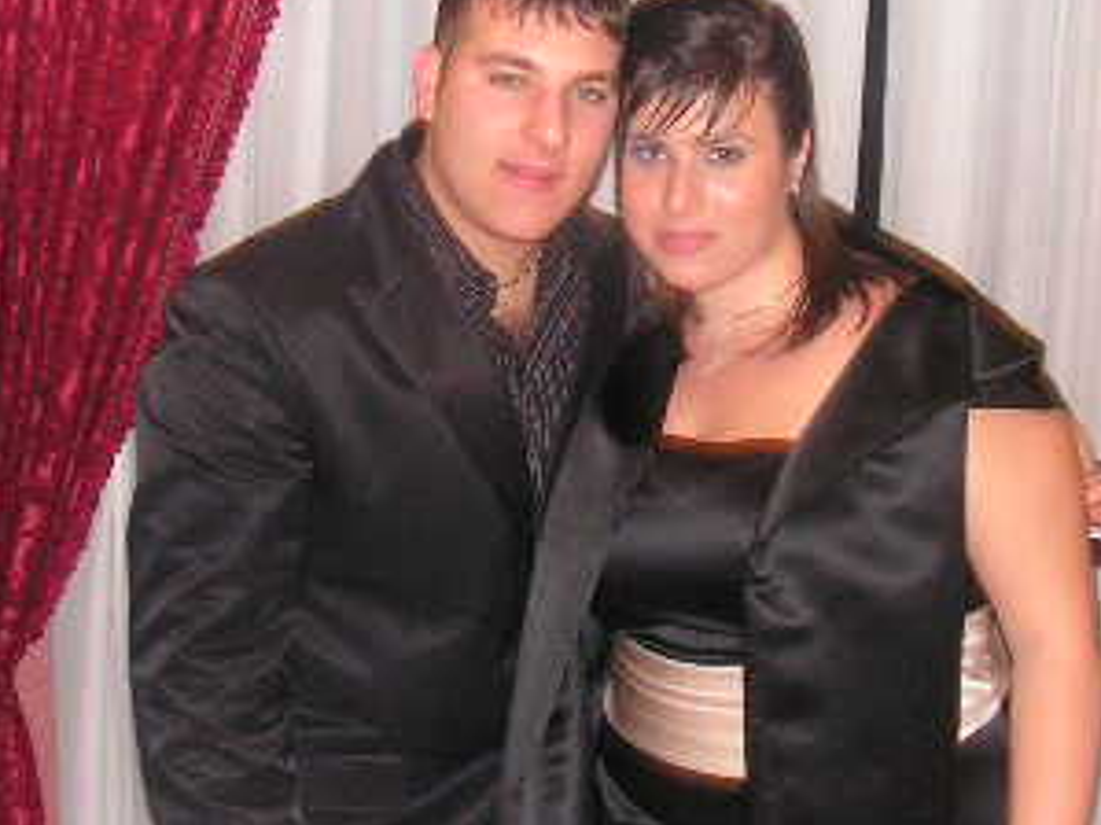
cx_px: 637
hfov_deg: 25.3
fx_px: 2448
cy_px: 424
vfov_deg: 19.1
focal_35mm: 77
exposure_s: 1/40
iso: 200
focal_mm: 6
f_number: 3.2
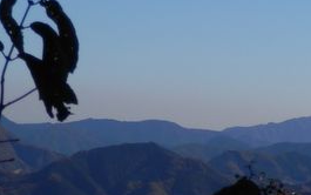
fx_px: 1332
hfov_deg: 13.2
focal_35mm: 157
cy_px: 146
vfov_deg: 8.4
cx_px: 296
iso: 80
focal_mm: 8.9
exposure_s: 1/200
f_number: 11.2
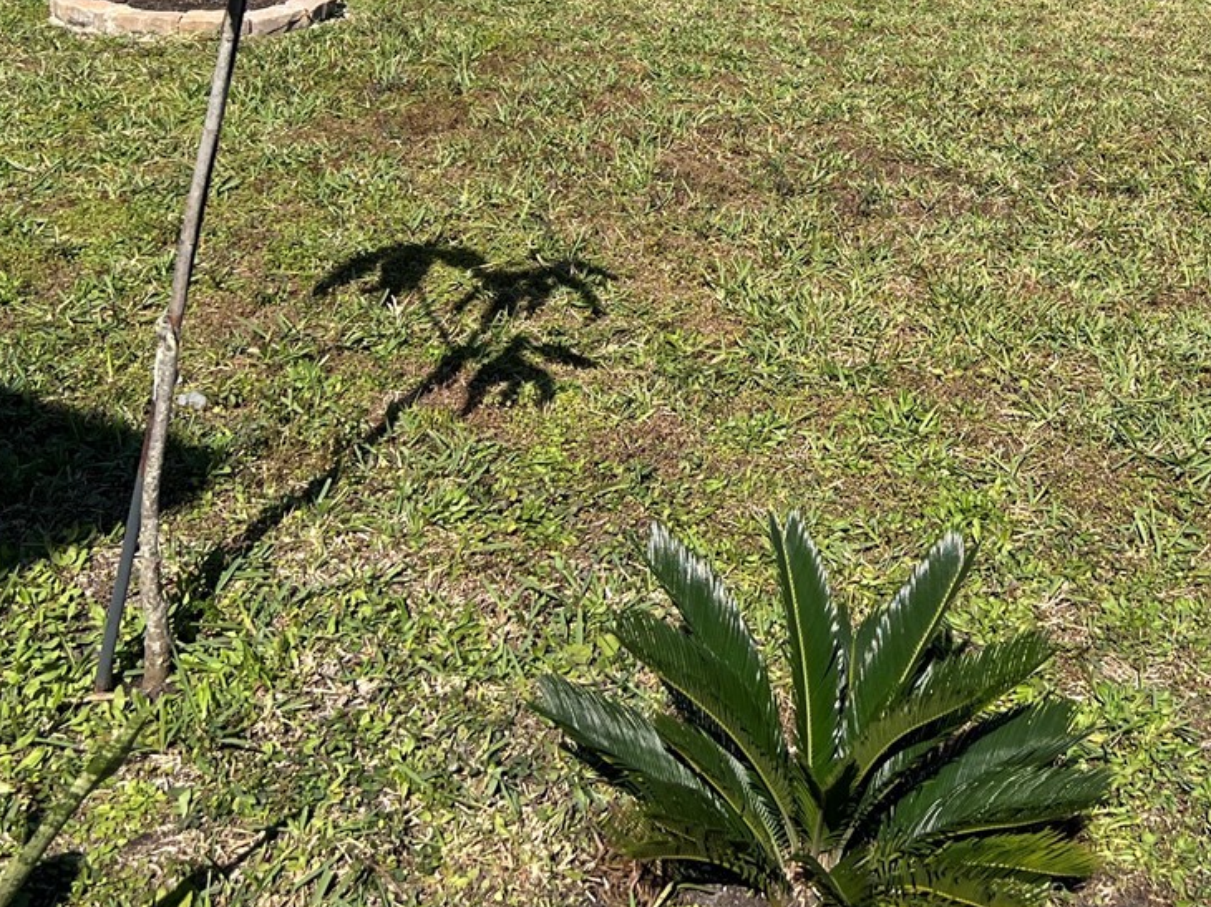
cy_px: -41
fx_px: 1993
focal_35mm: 57
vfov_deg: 24.3
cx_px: 826
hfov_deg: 33.4
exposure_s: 1/6211
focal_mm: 5.7
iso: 50
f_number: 1.5
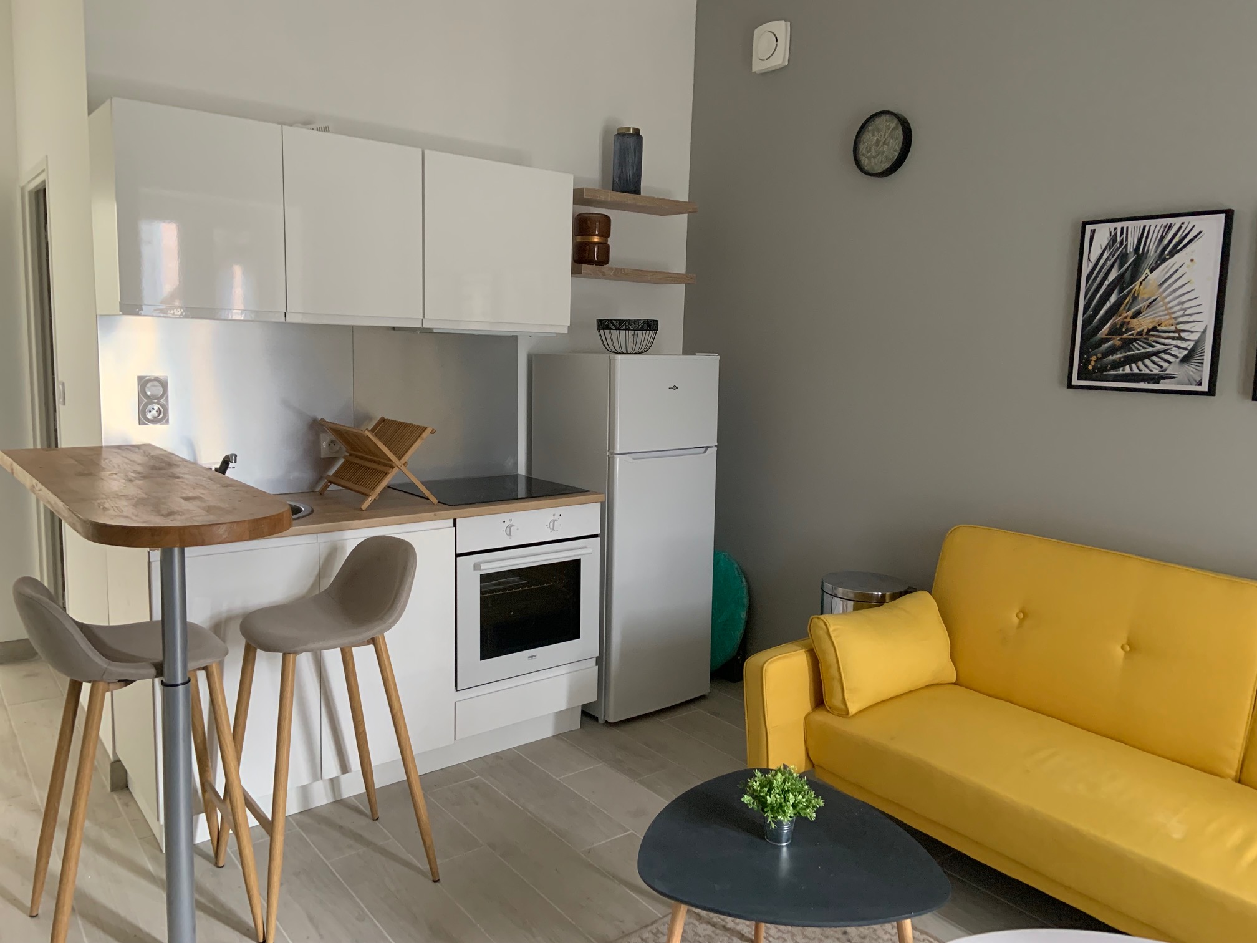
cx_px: 628
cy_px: 472
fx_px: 944
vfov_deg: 53.1
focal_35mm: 26
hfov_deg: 67.3
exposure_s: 1/53
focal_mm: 4.25
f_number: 1.8
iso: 400
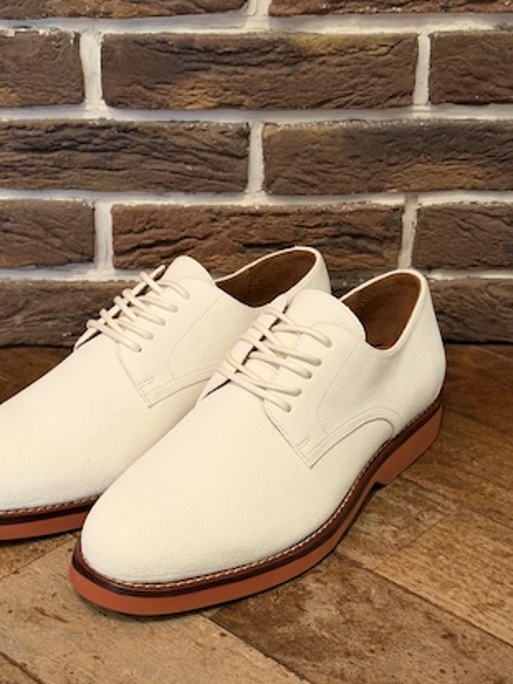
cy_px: 365
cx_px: 184
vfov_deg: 31.2
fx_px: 1224
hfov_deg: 23.6
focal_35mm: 62
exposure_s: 1/40
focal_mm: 6.76
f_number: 1.78
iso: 320
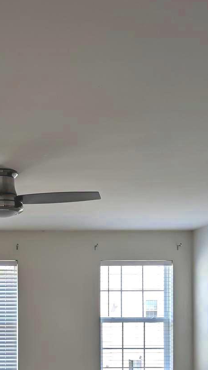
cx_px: 14
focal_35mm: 49
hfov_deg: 23.7
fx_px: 480
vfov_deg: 40.3
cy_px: 297
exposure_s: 1/303
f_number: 1.85
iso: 55
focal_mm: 6.81
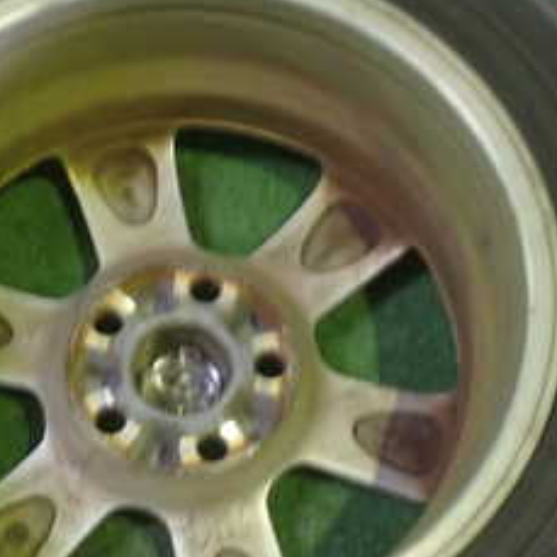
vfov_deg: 17.0
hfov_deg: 17.0
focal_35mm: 102
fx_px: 1857
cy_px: 384
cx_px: 214
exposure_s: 1/15
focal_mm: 7.84
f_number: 2.9
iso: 800
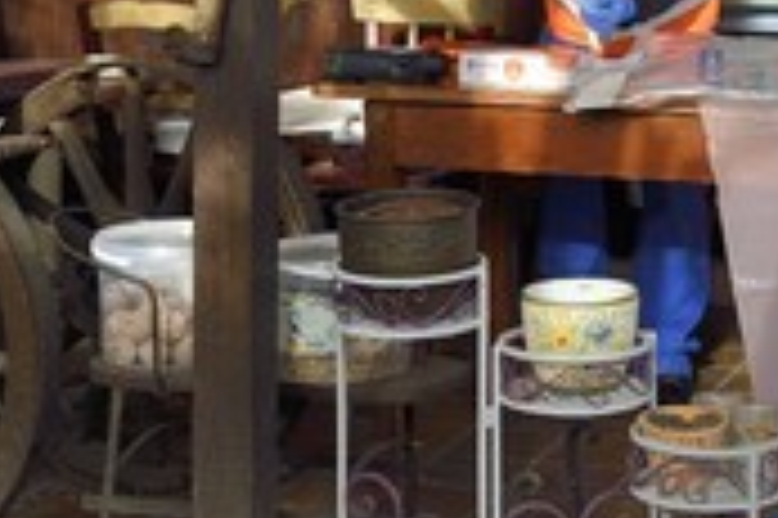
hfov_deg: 19.9
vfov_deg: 13.2
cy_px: -27
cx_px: 585
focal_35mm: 102
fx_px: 2202
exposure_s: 1/320
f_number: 10
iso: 800
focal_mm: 42
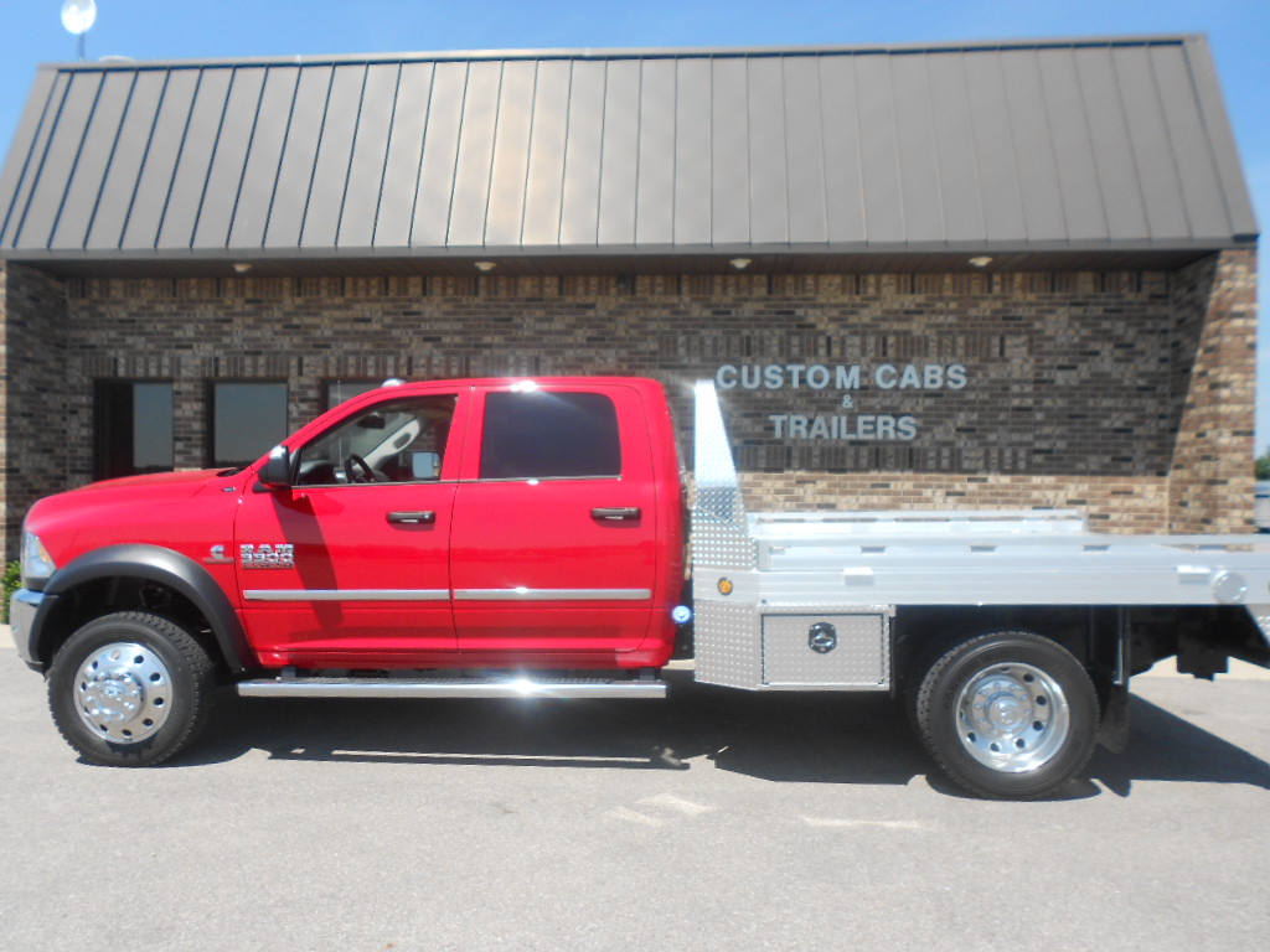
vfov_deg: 53.1
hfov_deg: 67.3
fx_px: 954
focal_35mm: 26
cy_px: 476
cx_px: 635
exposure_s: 1/640
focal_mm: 4.6
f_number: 3.2
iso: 80
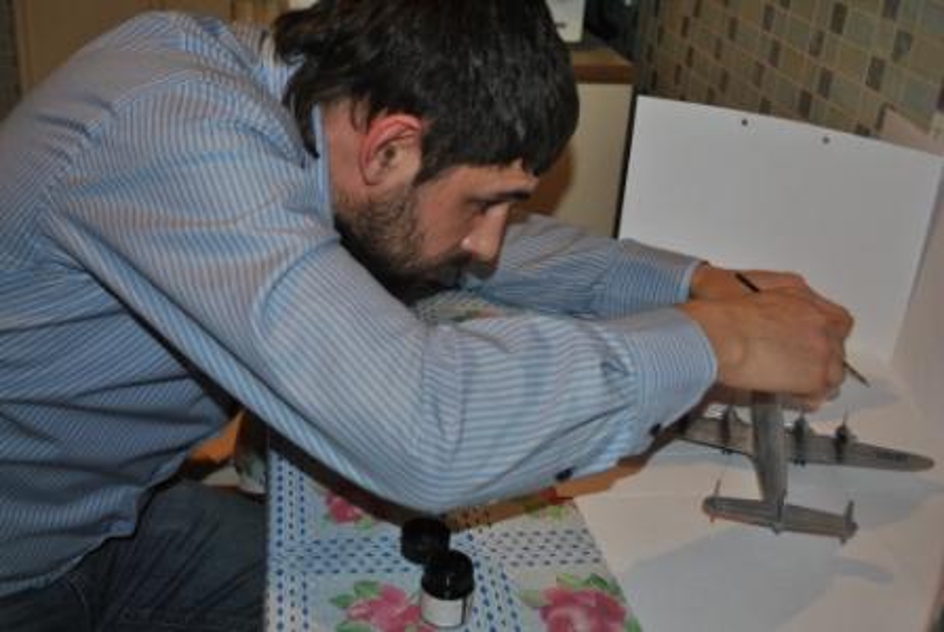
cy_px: 316
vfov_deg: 32.0
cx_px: 472
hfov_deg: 46.3
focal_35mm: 42
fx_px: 1103
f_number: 4.5
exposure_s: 1/60
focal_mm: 28
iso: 400
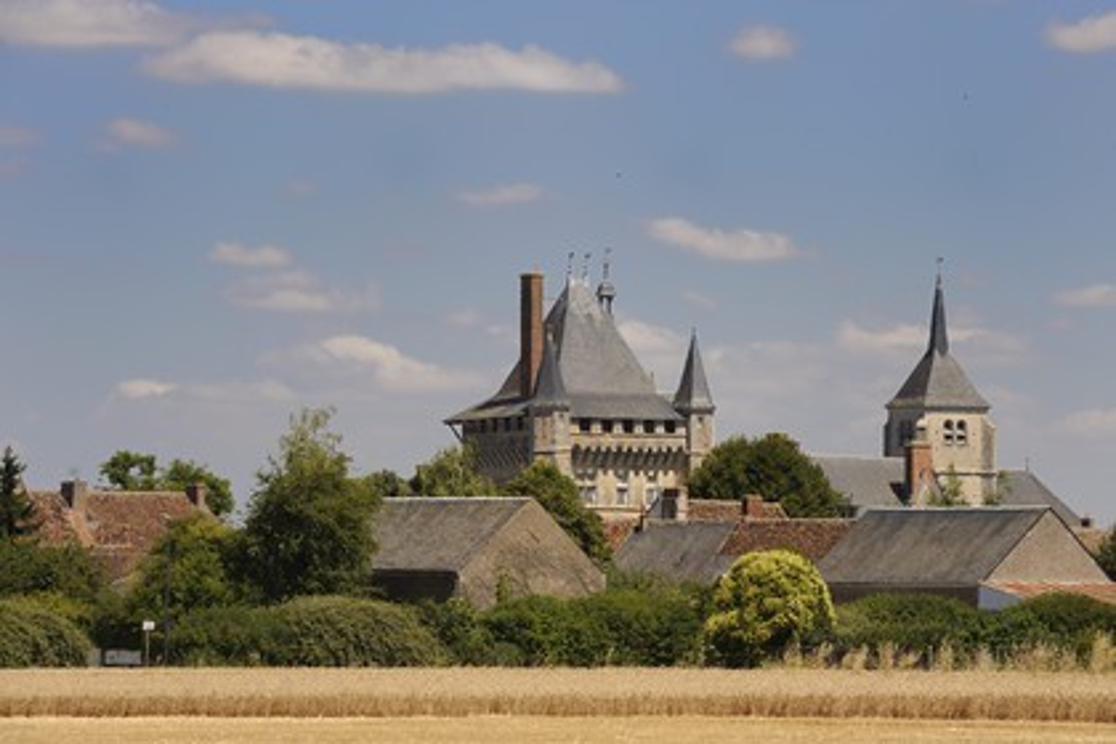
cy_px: 372
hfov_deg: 10.3
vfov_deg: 6.9
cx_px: 558
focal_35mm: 200
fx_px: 6200
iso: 200
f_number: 10
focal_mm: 200
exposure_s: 1/320
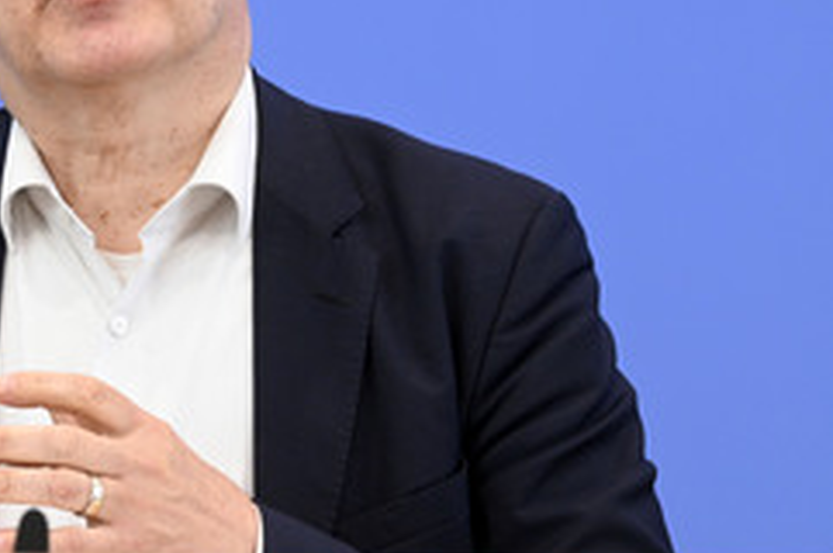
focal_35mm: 187
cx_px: 60
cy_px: 93
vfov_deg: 7.3
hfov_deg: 10.9
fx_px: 4321
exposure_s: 1/500
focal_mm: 100
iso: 3200
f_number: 5.6
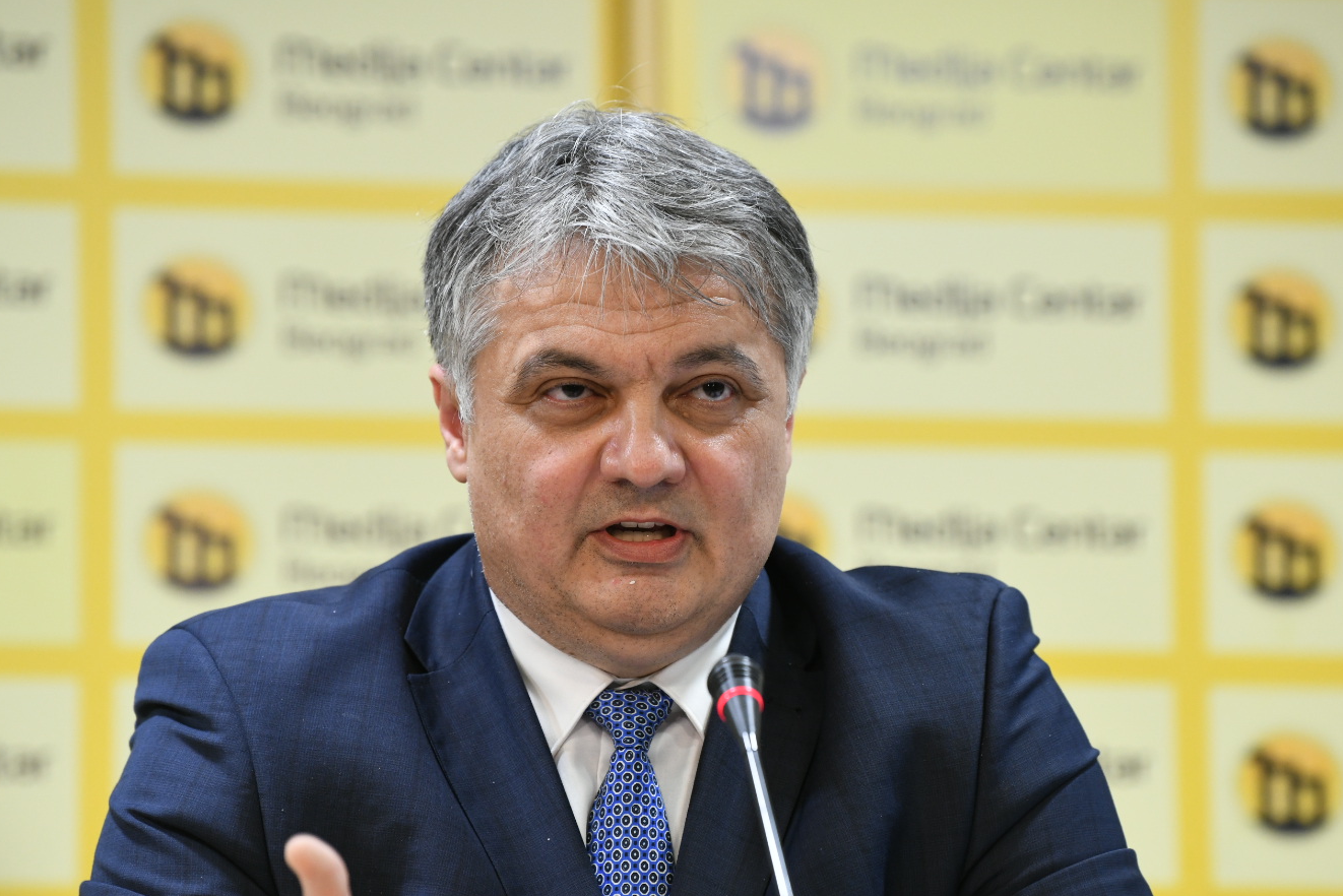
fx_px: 9141
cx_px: 730
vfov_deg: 5.6
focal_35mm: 245
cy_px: 529
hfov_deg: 8.4
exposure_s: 1/160
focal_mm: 200
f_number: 4
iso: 2000
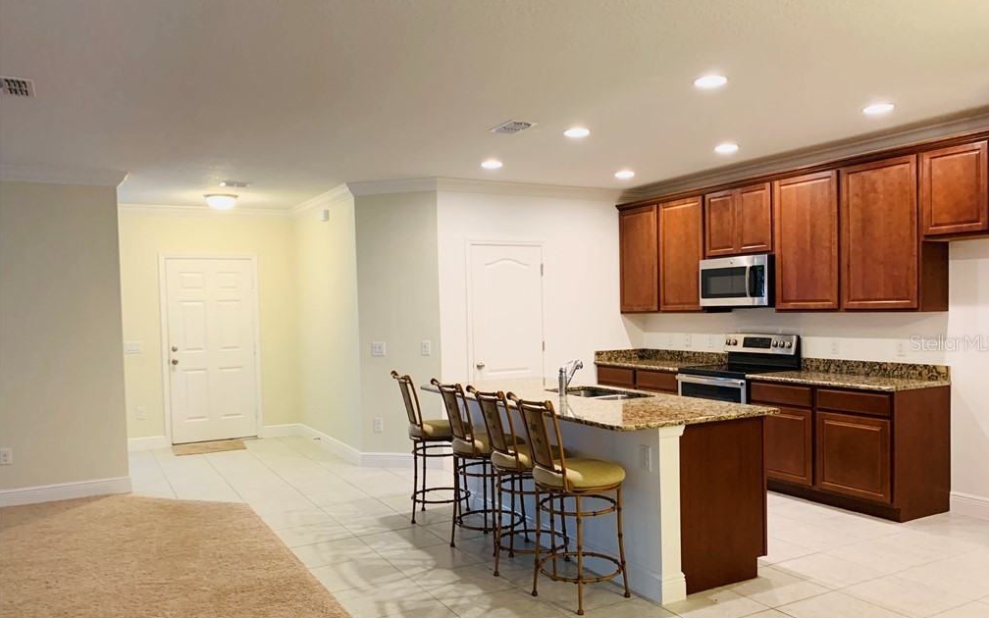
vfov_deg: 44.5
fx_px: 755
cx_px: 500
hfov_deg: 66.5
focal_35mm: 28
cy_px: 342
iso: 200
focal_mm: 4.25
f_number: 1.8
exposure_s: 1/60
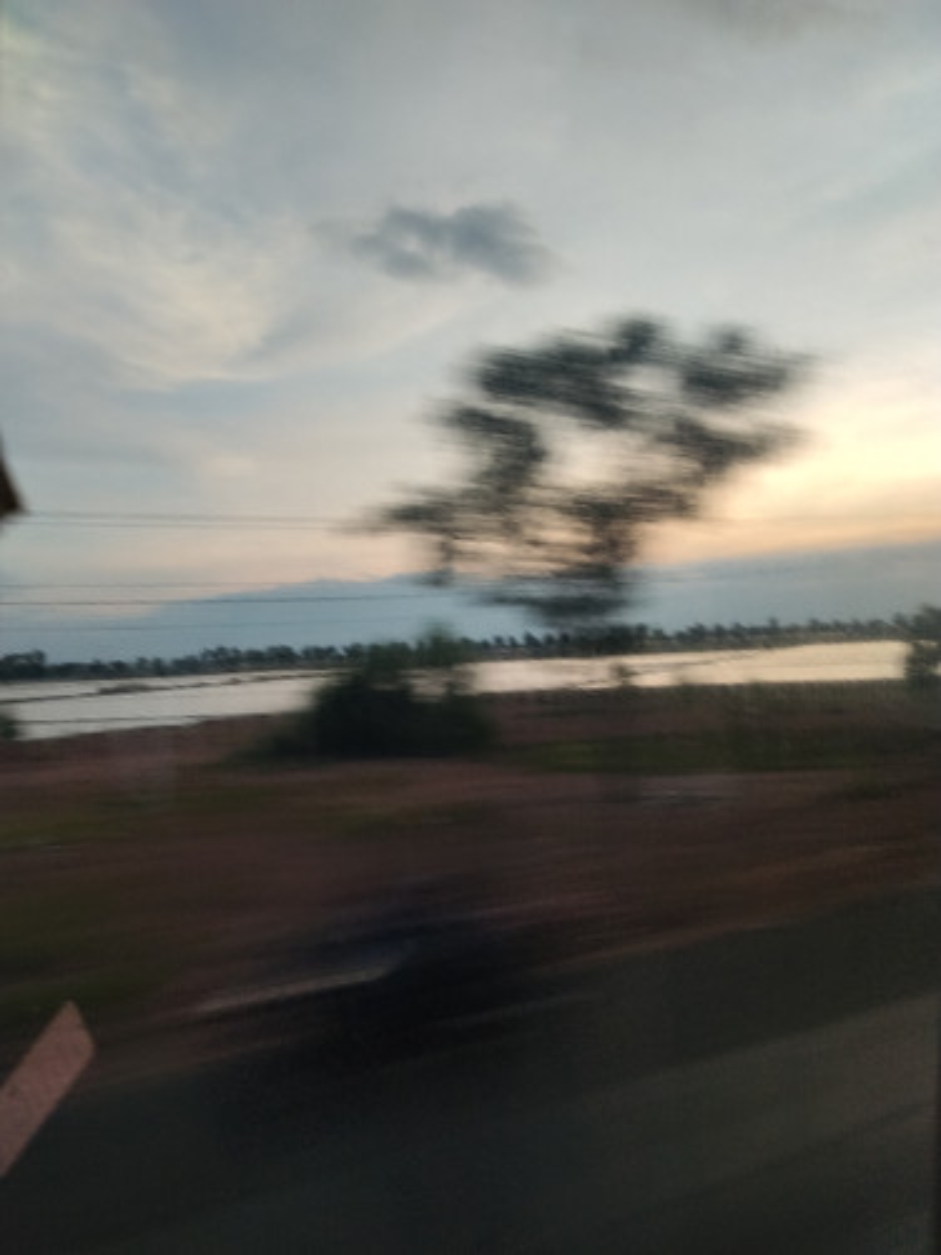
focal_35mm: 29
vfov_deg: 61.7
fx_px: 1051
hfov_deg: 48.2
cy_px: 628
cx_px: 470
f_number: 1.8
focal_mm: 4.22
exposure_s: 1/50
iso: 100
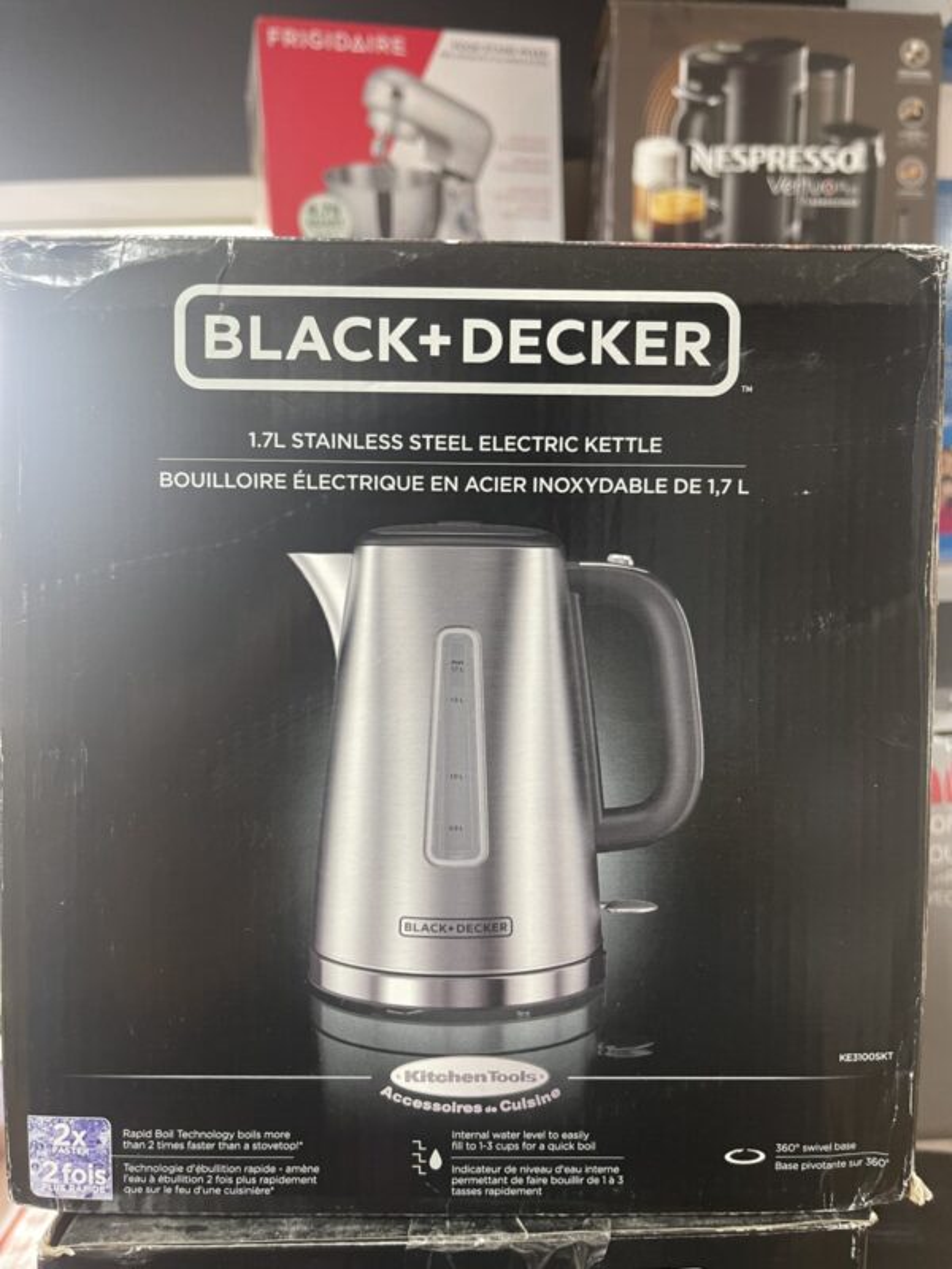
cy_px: 634
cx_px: 476
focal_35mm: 26
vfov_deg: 67.3
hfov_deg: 53.1
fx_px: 953
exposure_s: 1/60
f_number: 1.6
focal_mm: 5.1
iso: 200
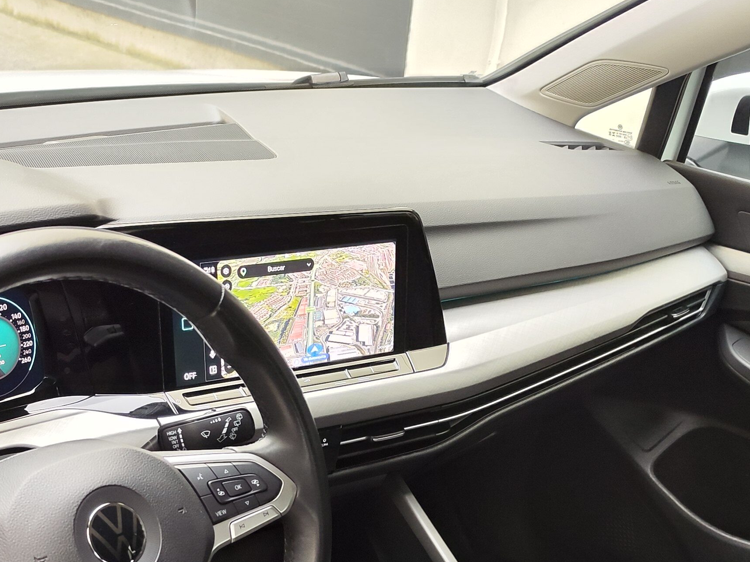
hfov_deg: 34.9
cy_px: 624
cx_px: 318
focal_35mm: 55
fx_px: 1192
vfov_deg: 24.7
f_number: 1.69
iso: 314
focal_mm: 7.01
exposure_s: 1/100
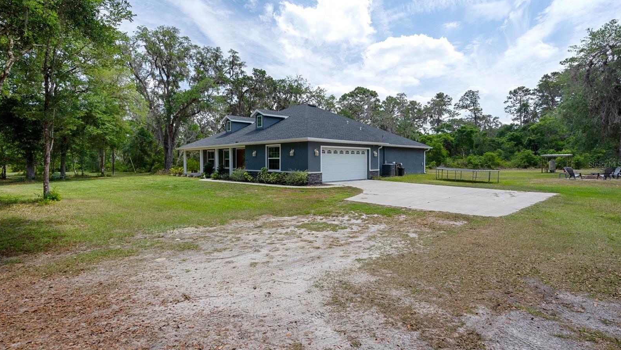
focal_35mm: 19
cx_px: 310
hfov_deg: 89.6
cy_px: 164
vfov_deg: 58.3
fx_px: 313
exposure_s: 1/400
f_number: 8
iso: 400
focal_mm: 18
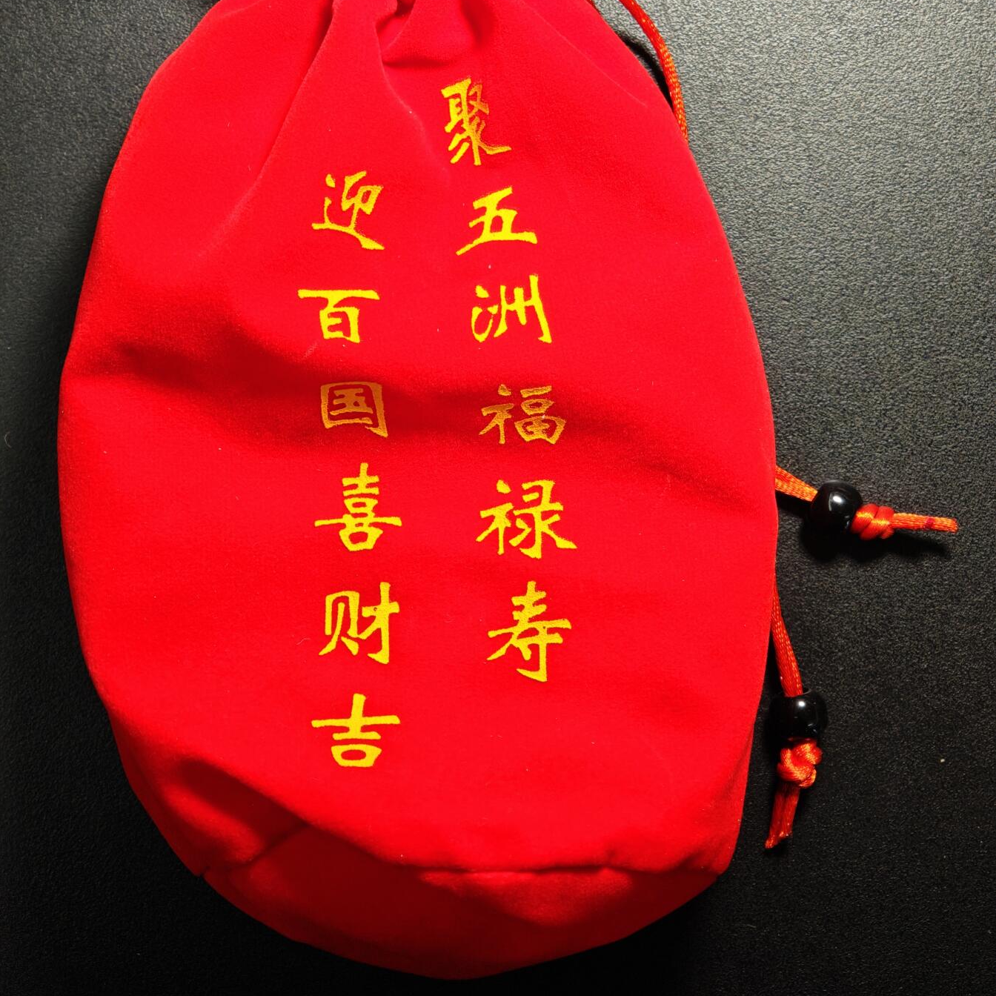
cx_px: 499
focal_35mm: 71
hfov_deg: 24.3
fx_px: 2311
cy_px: 336
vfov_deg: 24.2
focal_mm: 9
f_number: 2
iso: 1000
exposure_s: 1/100
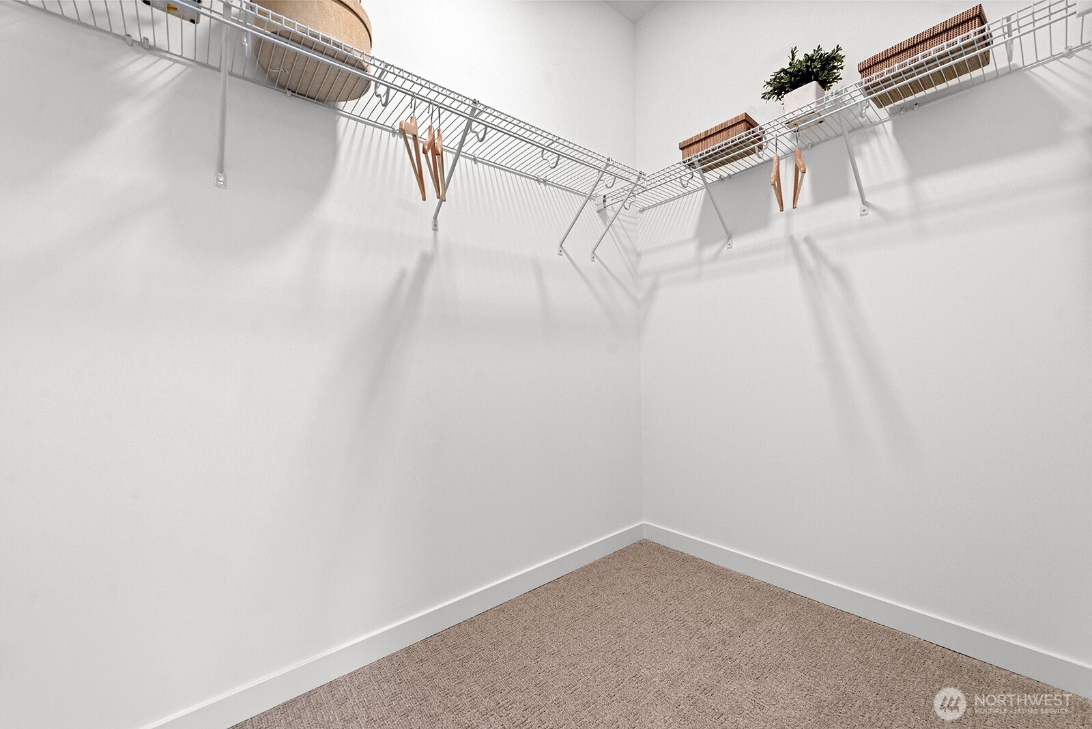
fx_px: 425
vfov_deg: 81.3
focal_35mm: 14
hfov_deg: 104.2
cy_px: 364
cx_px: 546
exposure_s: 1/30
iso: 640
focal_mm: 14
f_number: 6.3
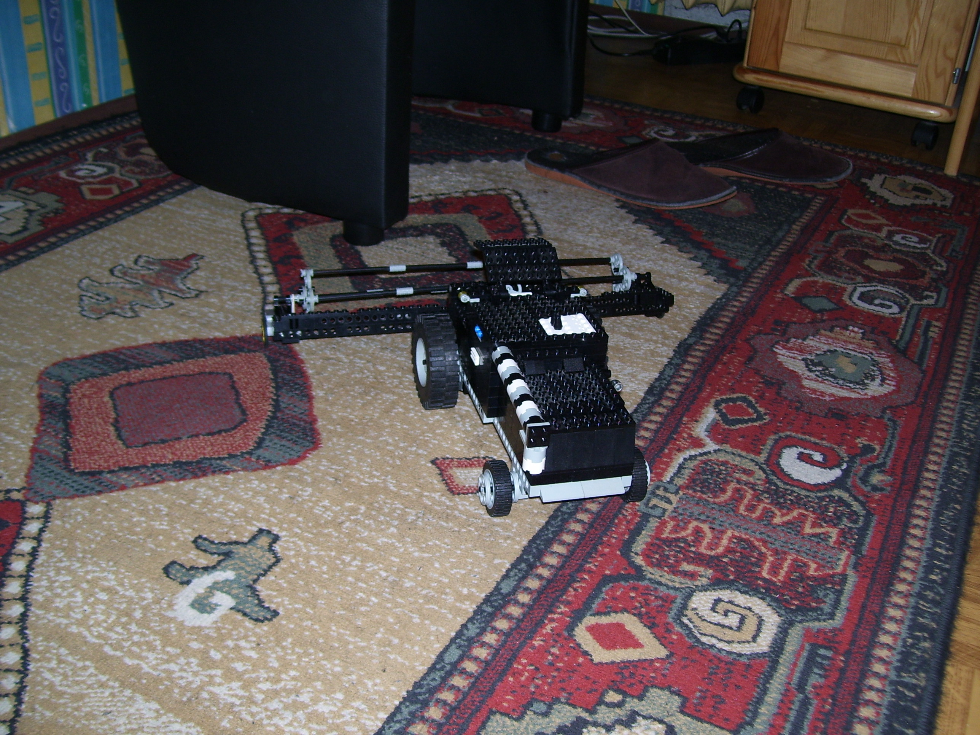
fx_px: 1047
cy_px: 368
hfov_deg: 50.1
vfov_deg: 38.7
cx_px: 490
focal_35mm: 37
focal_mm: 6
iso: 80
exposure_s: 1/60
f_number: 2.7
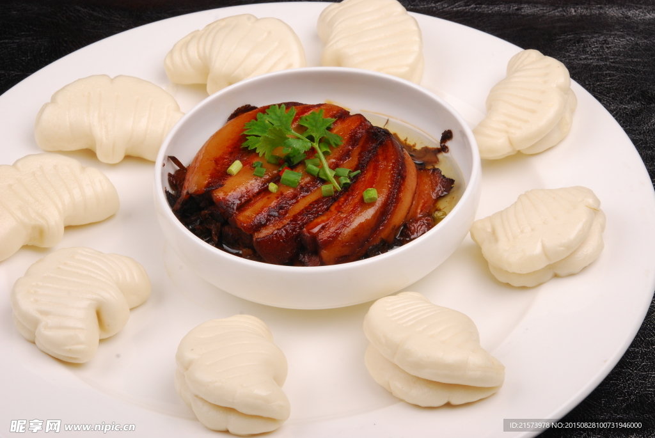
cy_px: 219
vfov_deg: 15.2
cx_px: 328
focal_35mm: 90
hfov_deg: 22.6
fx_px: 1639
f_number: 18
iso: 400
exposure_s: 1/125
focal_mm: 60
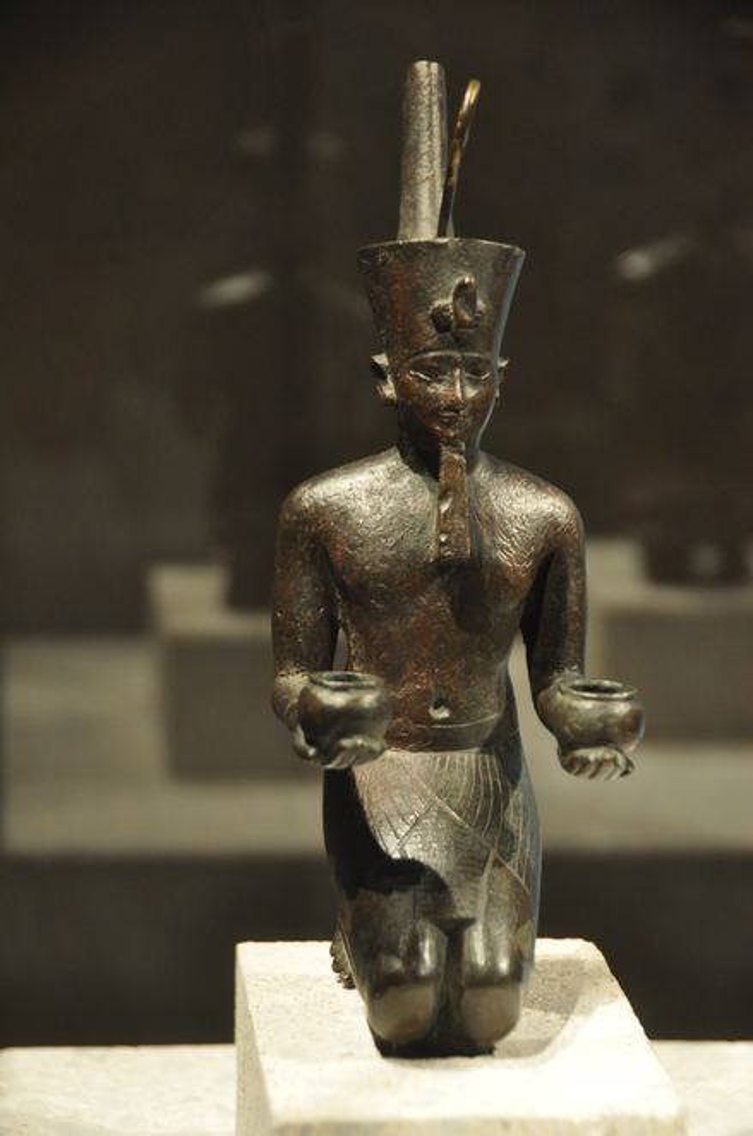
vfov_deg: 16.7
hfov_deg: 11.1
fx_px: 3873
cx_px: 376
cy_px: 568
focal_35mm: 123
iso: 1000
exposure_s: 1/60
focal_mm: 82
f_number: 5
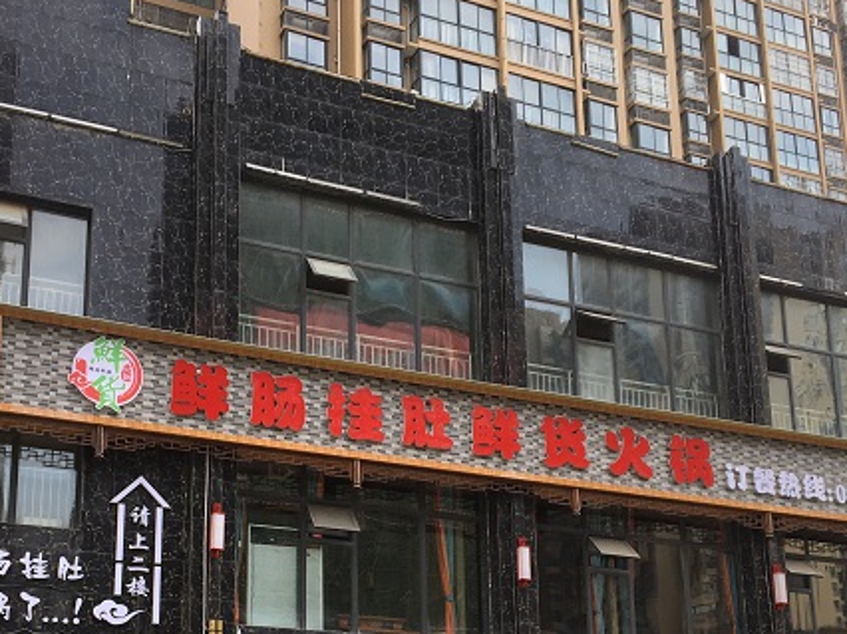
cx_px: 401
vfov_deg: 25.9
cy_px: 540
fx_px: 1345
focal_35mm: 55
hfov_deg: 34.9
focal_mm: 4.15
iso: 25
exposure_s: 1/284
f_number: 2.2
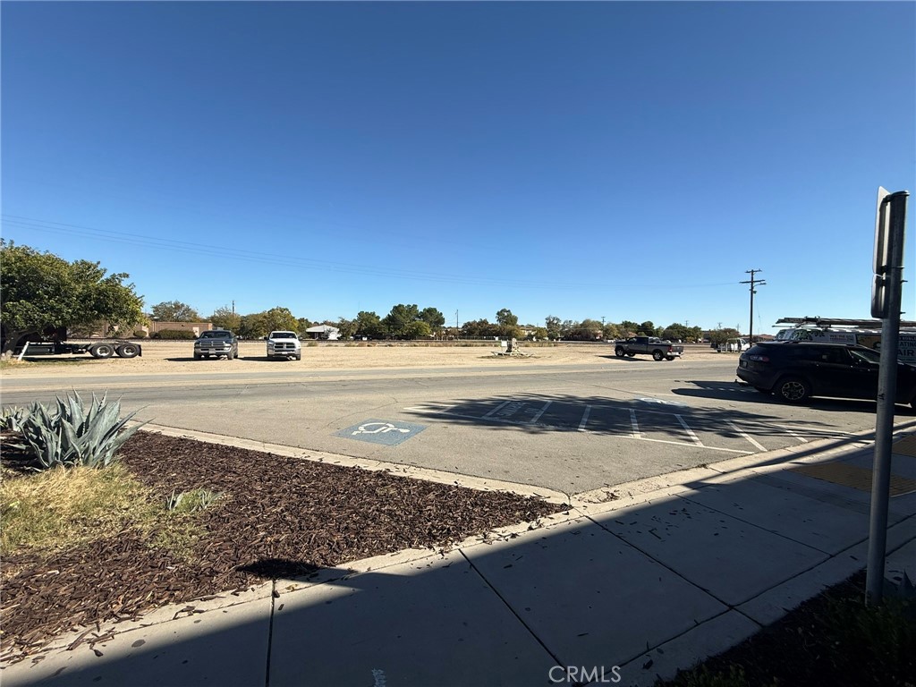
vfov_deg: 85.7
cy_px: 344
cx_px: 458
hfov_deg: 102.1
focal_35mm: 14
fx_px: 370
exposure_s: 1/2320
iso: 50
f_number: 2.2
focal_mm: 2.22
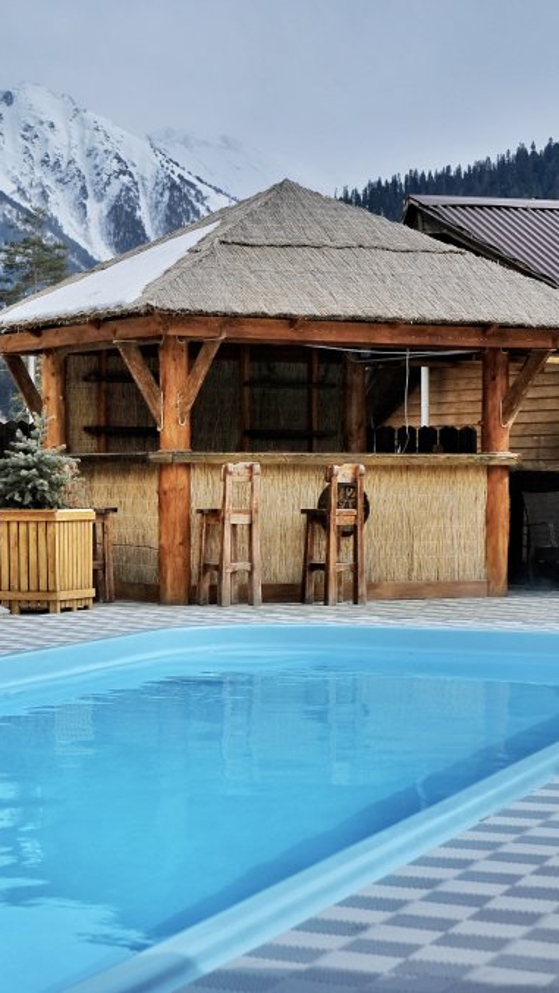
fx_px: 2213
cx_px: -134
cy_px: 496
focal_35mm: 84
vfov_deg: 25.3
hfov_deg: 13.9
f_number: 3.2
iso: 800
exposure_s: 1/15000
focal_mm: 35
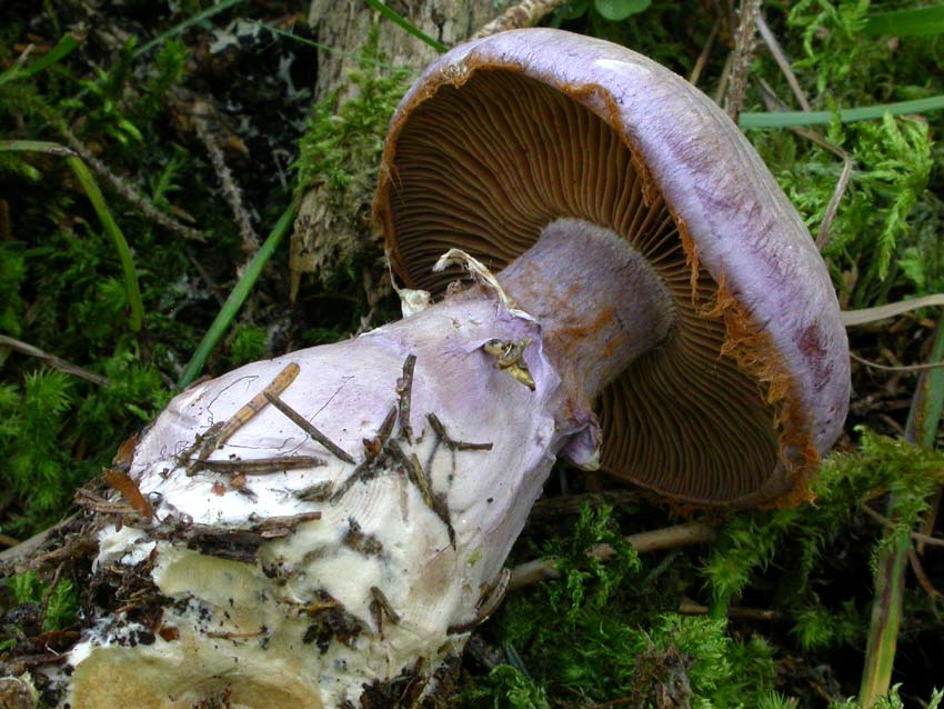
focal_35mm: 93
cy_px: 354
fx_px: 2537
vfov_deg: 15.9
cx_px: 472
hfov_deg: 21.1
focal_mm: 19.3
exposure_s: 1/8
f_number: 9.7
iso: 200
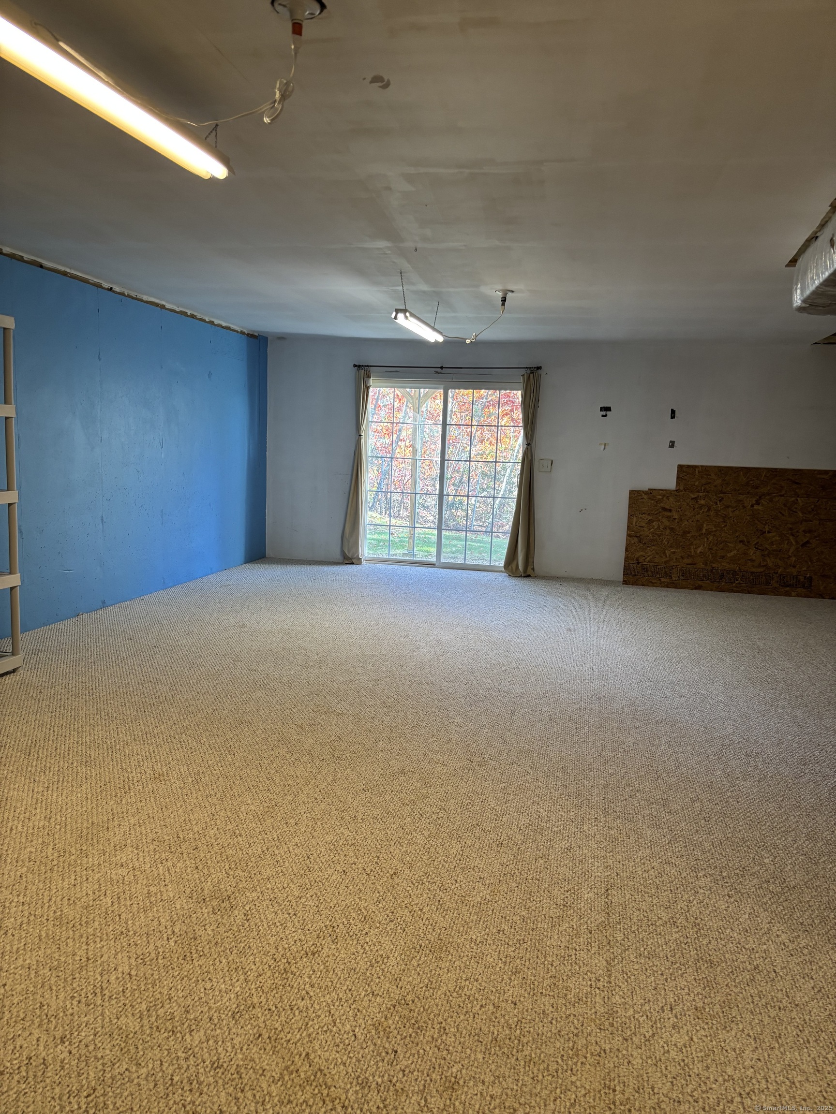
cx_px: 418
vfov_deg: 67.3
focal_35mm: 26
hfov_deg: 53.1
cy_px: 557
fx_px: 837
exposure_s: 1/60
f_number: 1.6
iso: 200
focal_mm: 5.96
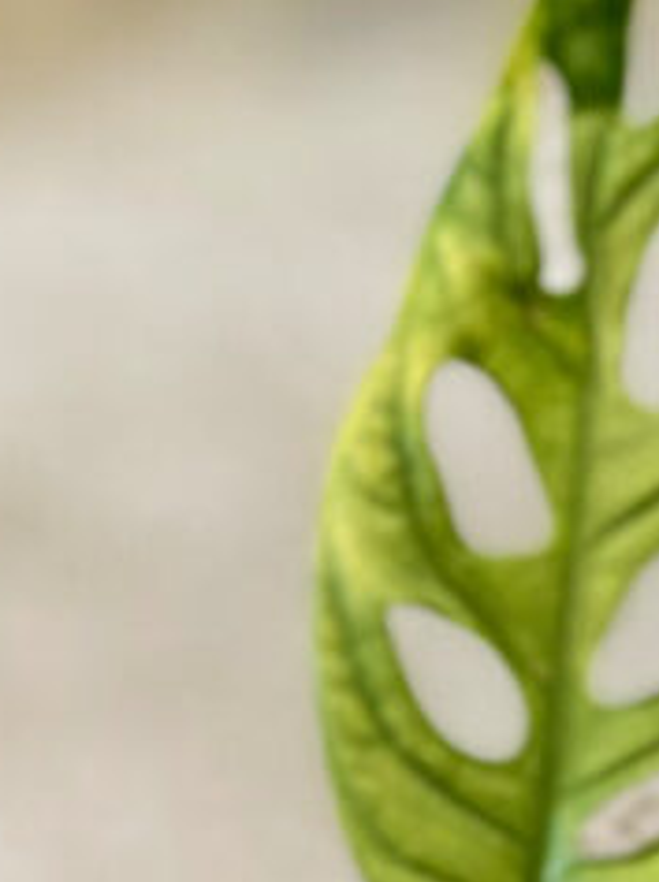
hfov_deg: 5.3
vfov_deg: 7.0
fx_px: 7050
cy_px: 1634
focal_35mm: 277
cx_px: 748
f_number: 2.2
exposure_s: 1/120
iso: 200
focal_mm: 7.5
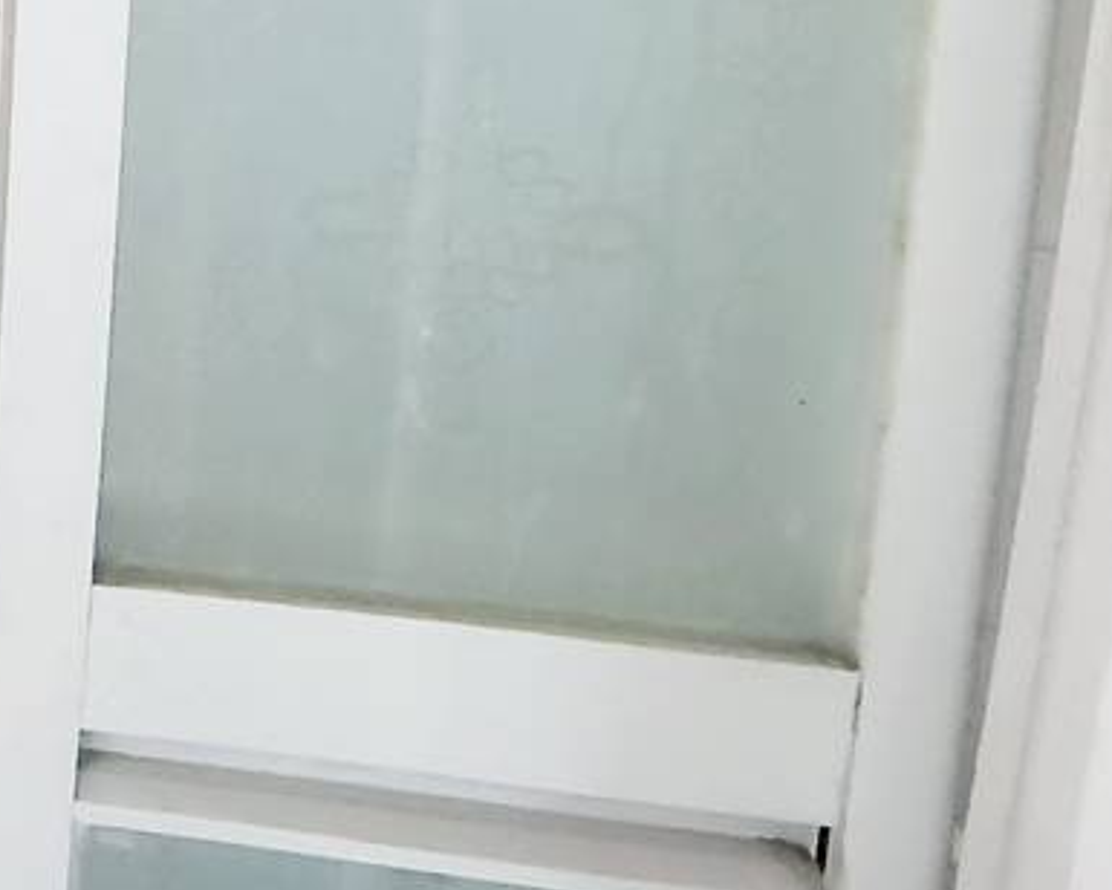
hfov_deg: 21.0
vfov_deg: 20.3
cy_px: -532
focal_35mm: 62
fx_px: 2040
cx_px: -878
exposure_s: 1/33.3
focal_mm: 2.26
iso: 800
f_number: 2.2
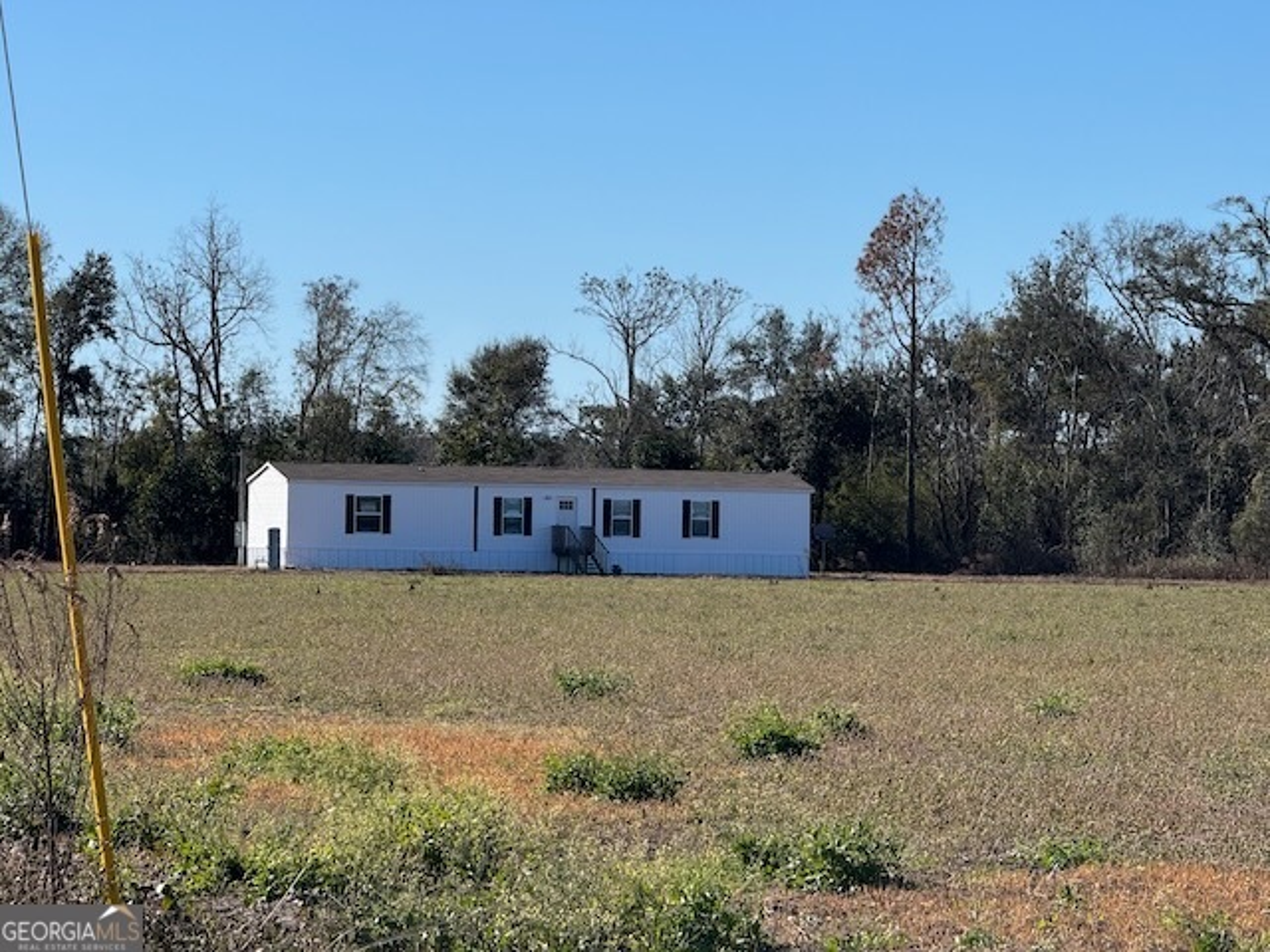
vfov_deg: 12.3
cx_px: 635
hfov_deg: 16.4
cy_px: 476
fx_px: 4403
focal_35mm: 120
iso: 50
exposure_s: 1/2083
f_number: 2.8
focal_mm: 15.66
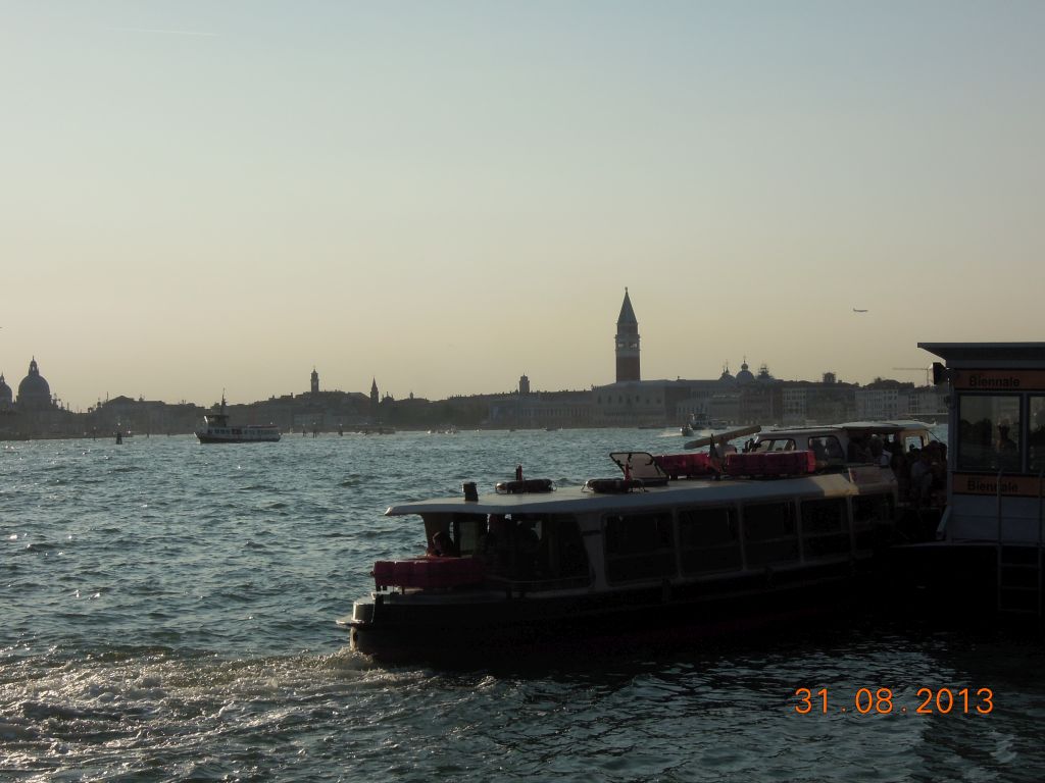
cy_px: 392
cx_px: 522
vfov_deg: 21.0
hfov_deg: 27.8
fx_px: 2113
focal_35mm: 70
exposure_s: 1/1250
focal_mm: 12.5
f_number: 7.1
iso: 160
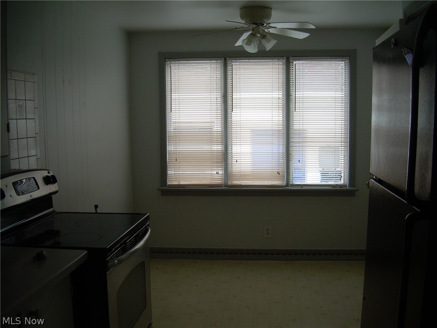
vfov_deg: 37.7
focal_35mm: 38
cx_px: 218
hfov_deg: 49.0
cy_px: 164
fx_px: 480
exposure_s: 1/136
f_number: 2.8
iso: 50
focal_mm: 6.3
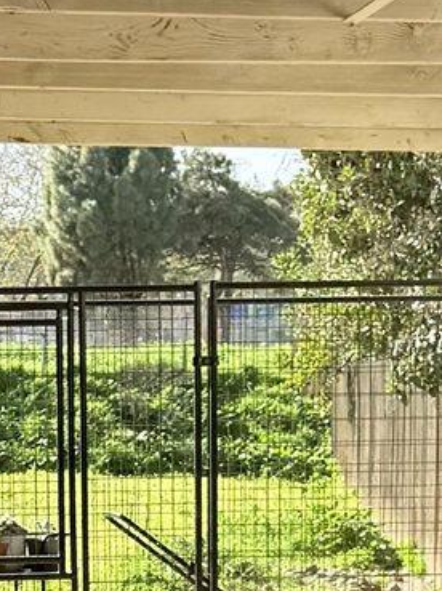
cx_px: 35
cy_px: 761
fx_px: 2558
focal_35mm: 150
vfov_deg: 12.8
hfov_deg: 9.8
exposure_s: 1/1812
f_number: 1.78
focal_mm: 6.76
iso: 80
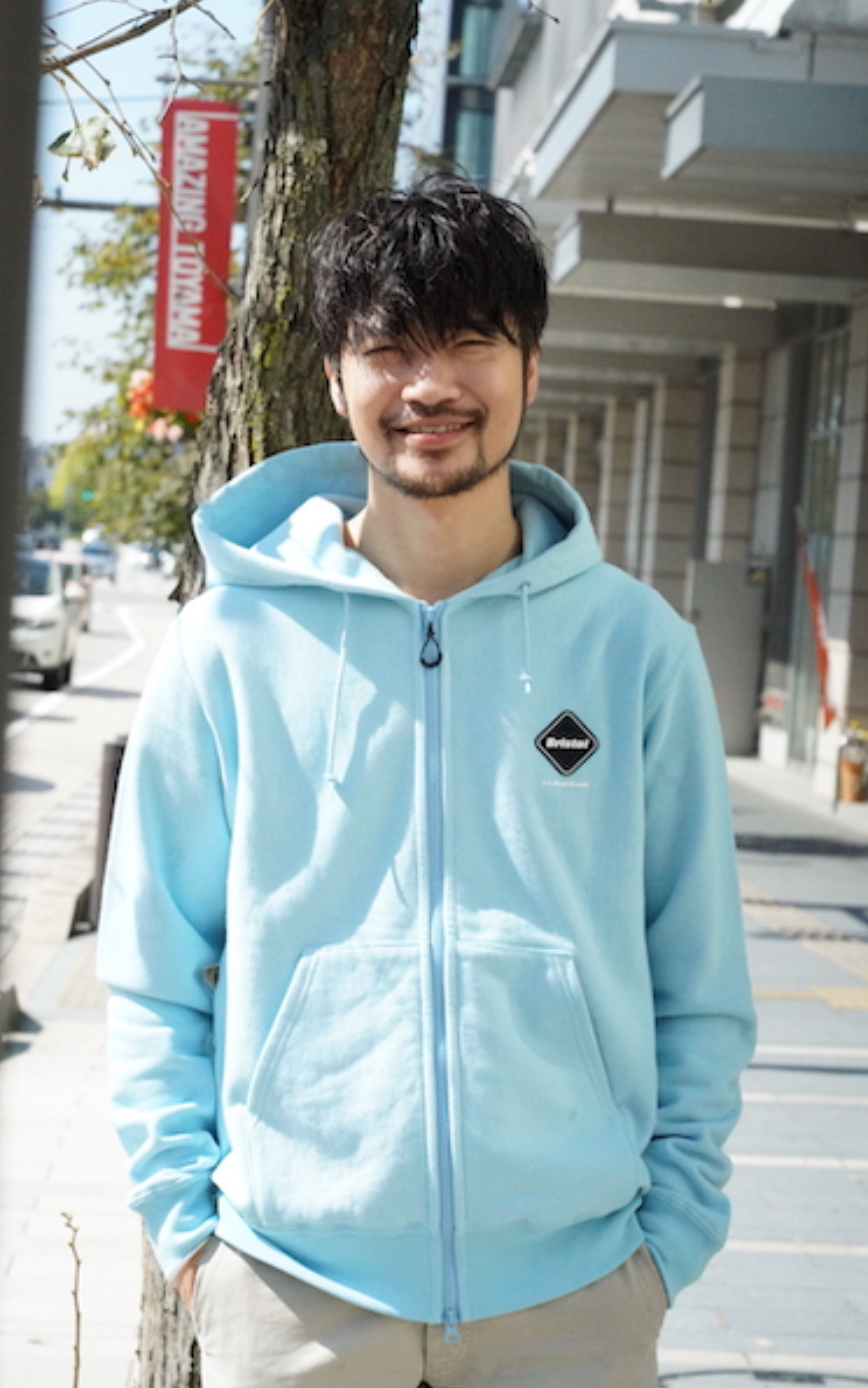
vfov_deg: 19.3
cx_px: 415
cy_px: 691
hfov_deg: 12.1
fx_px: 4087
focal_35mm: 108
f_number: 13
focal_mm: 105
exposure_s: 1/8000
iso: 16000
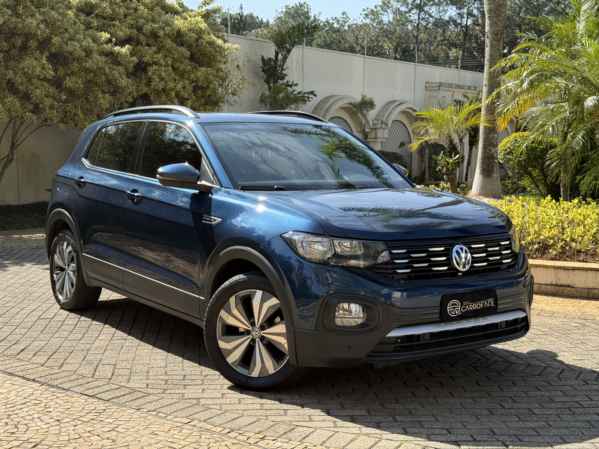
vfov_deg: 30.3
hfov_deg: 39.7
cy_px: 224
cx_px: 300
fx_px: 831
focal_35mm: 48
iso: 100
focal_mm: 6.76
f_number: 1.78
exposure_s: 1/2342
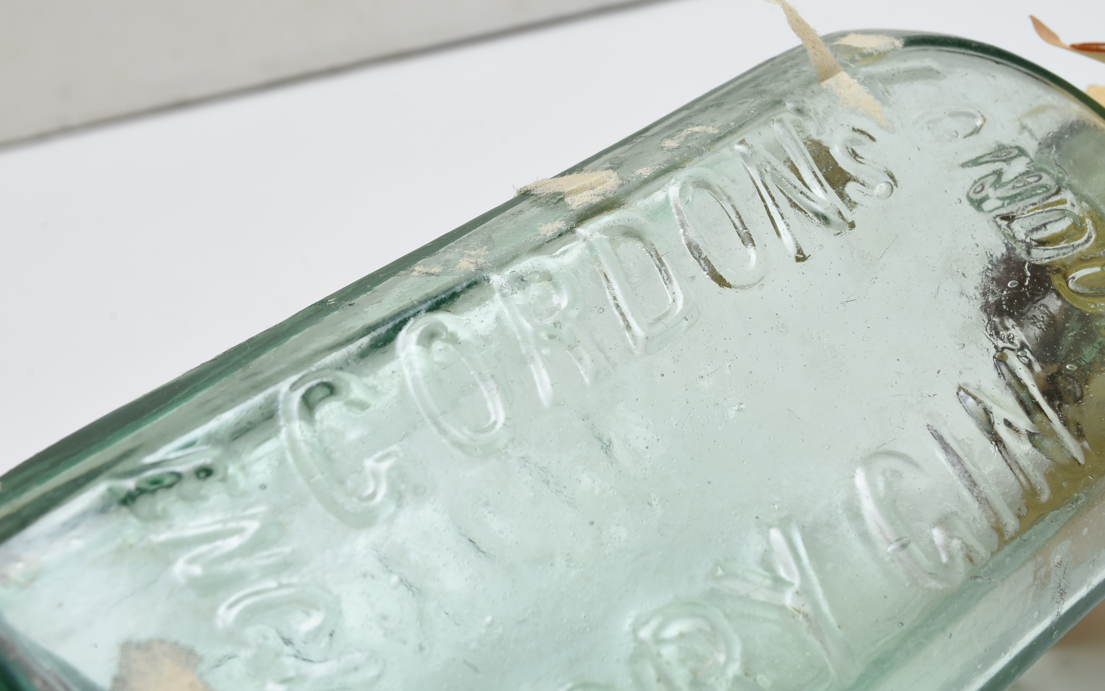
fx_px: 1777
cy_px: 326
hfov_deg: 34.5
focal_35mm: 59
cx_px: 554
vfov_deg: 22.0
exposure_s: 1/100
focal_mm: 38
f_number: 13
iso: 100
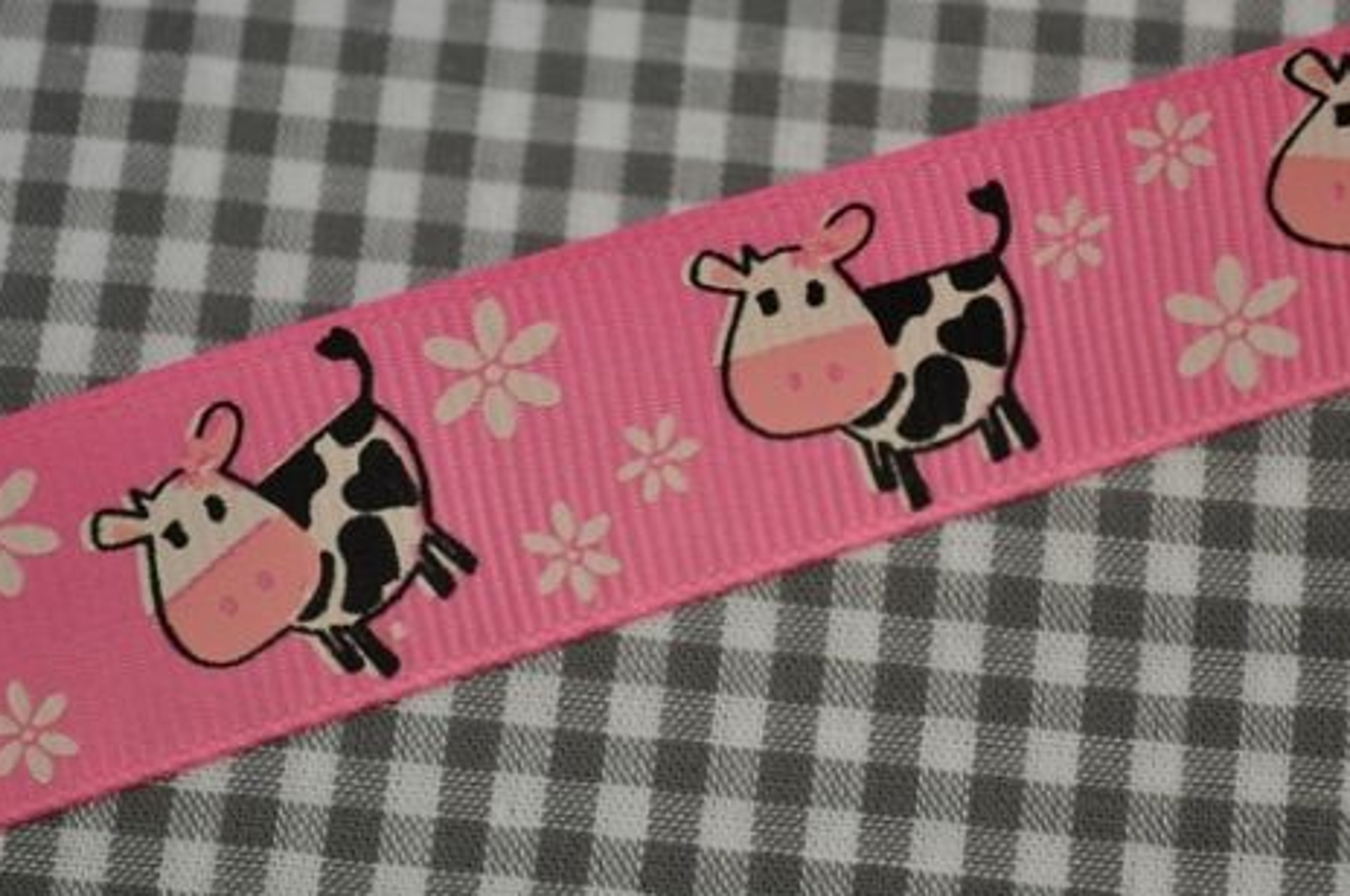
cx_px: 681
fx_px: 4456
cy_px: 447
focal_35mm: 119
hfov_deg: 17.2
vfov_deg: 11.5
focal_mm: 46
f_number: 5.3
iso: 450
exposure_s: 1/60
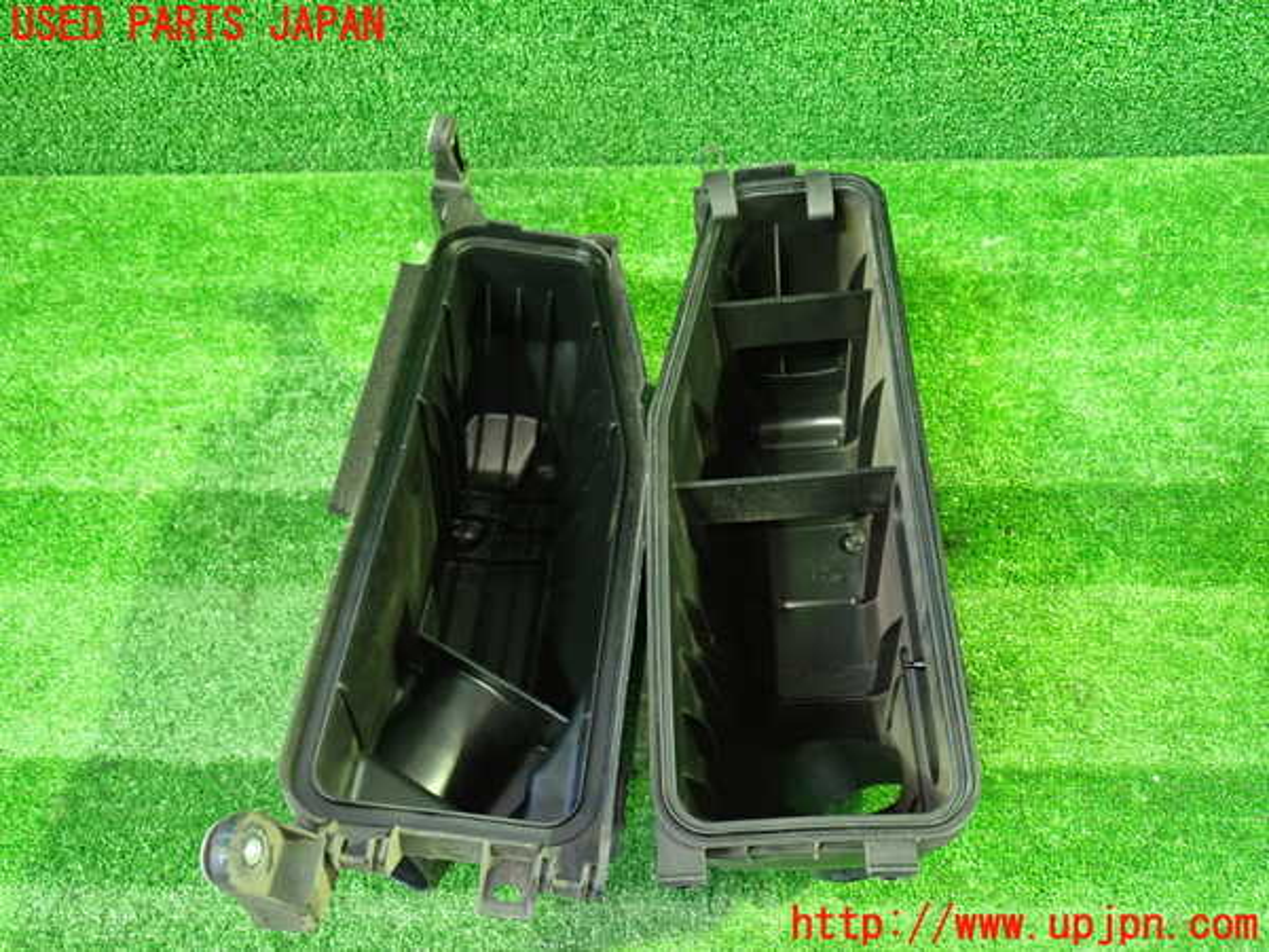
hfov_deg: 60.0
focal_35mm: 30
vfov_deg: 46.8
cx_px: 634
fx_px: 1100
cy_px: 476
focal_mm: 5.4
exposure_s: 1/20
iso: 800
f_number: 2.3
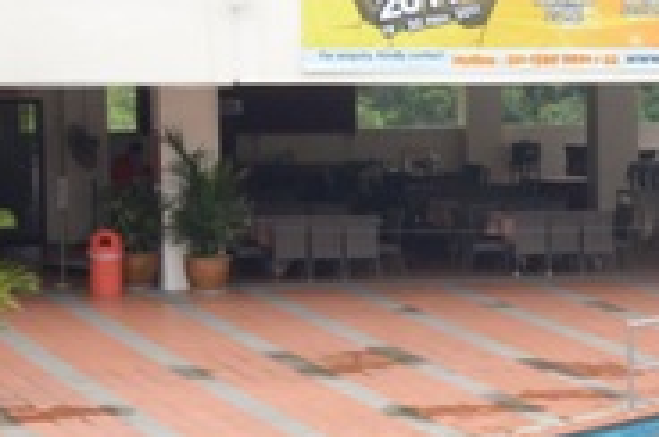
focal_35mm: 228
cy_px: 315
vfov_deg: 6.0
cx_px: 1132
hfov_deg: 8.7
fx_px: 4170
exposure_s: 1/60
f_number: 11
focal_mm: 35
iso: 500
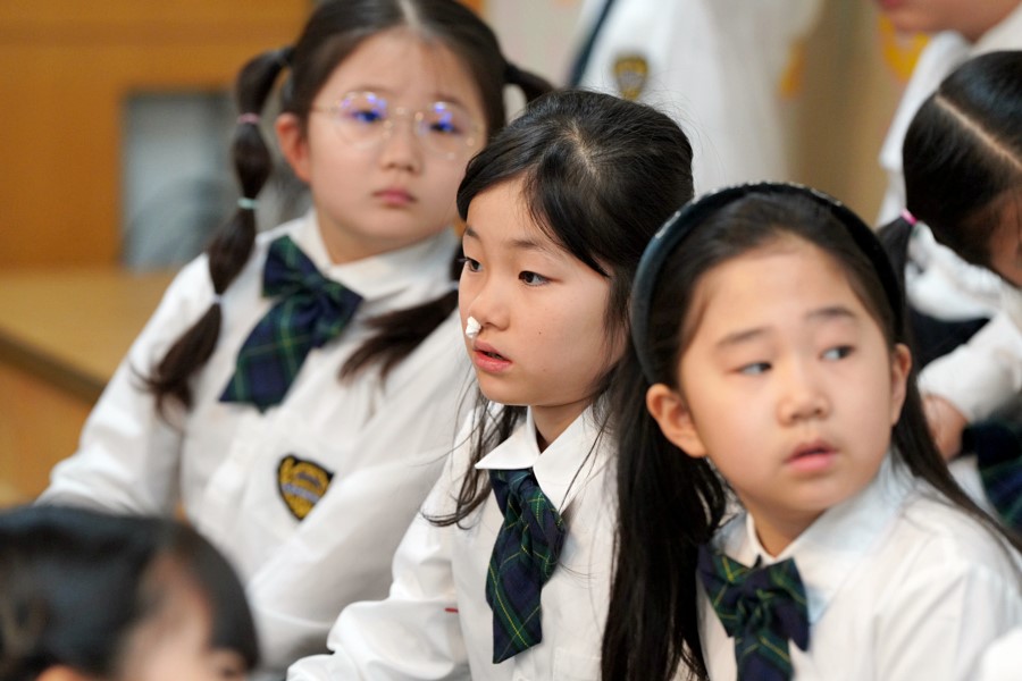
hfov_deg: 10.3
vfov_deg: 6.9
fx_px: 5677
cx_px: 511
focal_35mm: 200
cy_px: 340
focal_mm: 200
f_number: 4
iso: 2500
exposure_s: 1/250
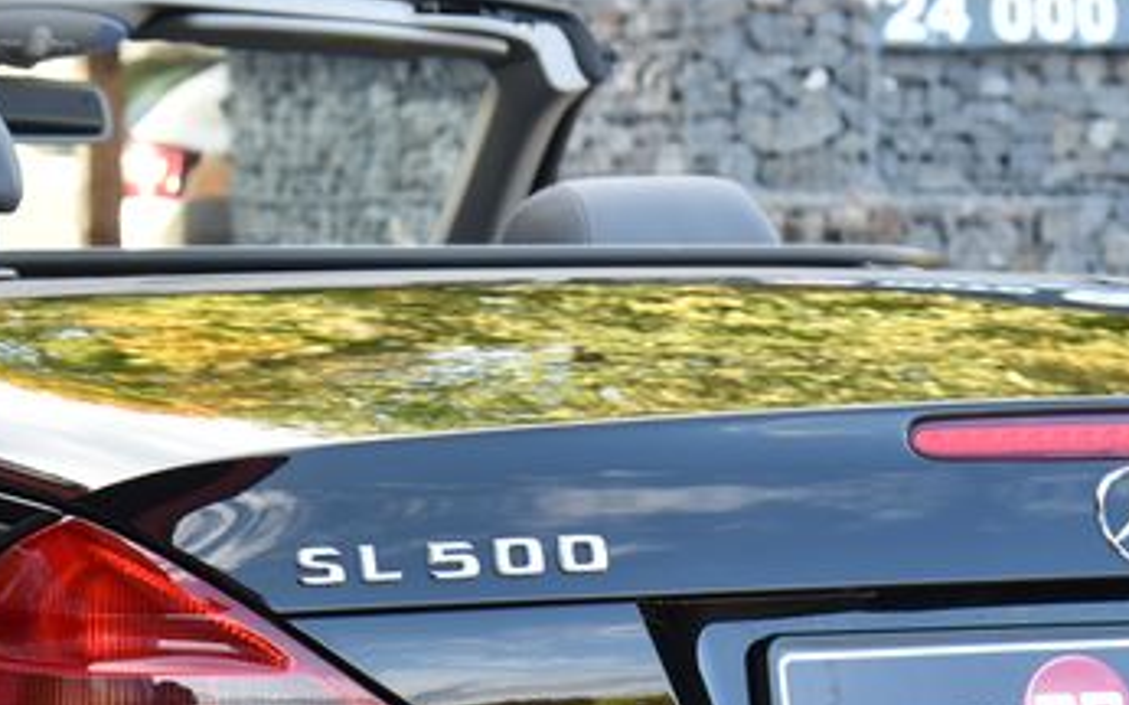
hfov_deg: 12.6
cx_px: 427
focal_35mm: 166
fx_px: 5106
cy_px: 814
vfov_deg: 7.8
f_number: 5.6
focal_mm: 55
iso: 500
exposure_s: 1/125
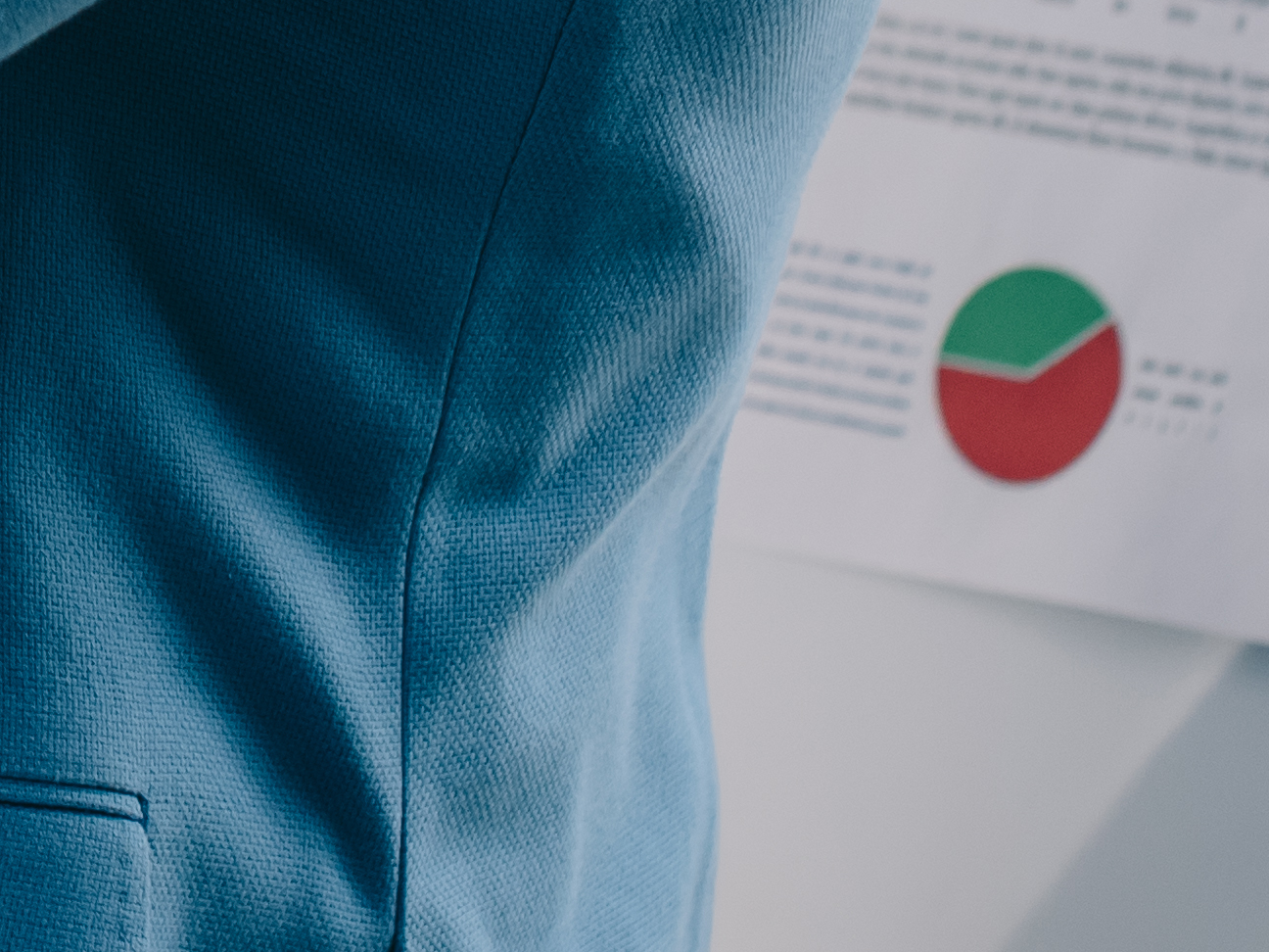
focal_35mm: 273
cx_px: -1118
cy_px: -1095
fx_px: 10008
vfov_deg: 5.3
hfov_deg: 7.0
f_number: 4
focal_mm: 50
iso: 320
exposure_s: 1/200
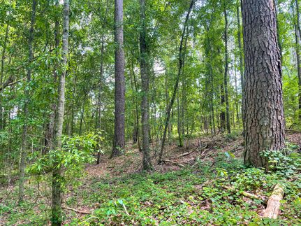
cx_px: 150
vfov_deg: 53.0
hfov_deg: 67.3
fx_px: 226
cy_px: 113
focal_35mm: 26
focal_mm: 4.2
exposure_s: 1/120
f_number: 1.6
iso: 80
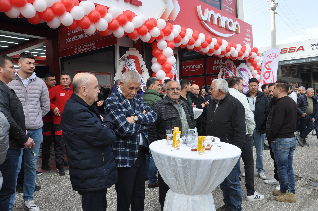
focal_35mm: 32
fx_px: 278
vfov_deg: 41.6
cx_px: 159
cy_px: 106
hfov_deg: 59.6
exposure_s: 1/80
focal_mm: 21
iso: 200
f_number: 9
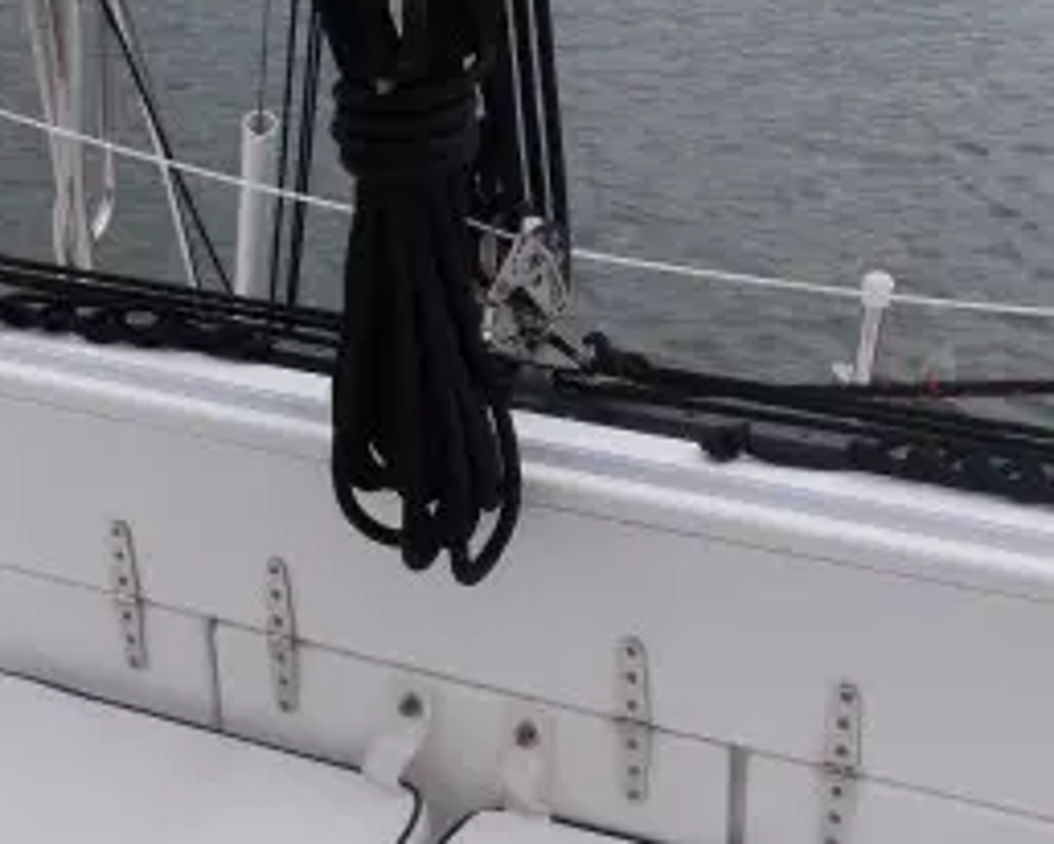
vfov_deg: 27.6
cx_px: 586
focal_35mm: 55
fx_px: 1717
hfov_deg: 34.1
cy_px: 338
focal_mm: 4.1
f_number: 3.3
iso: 80
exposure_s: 1/800
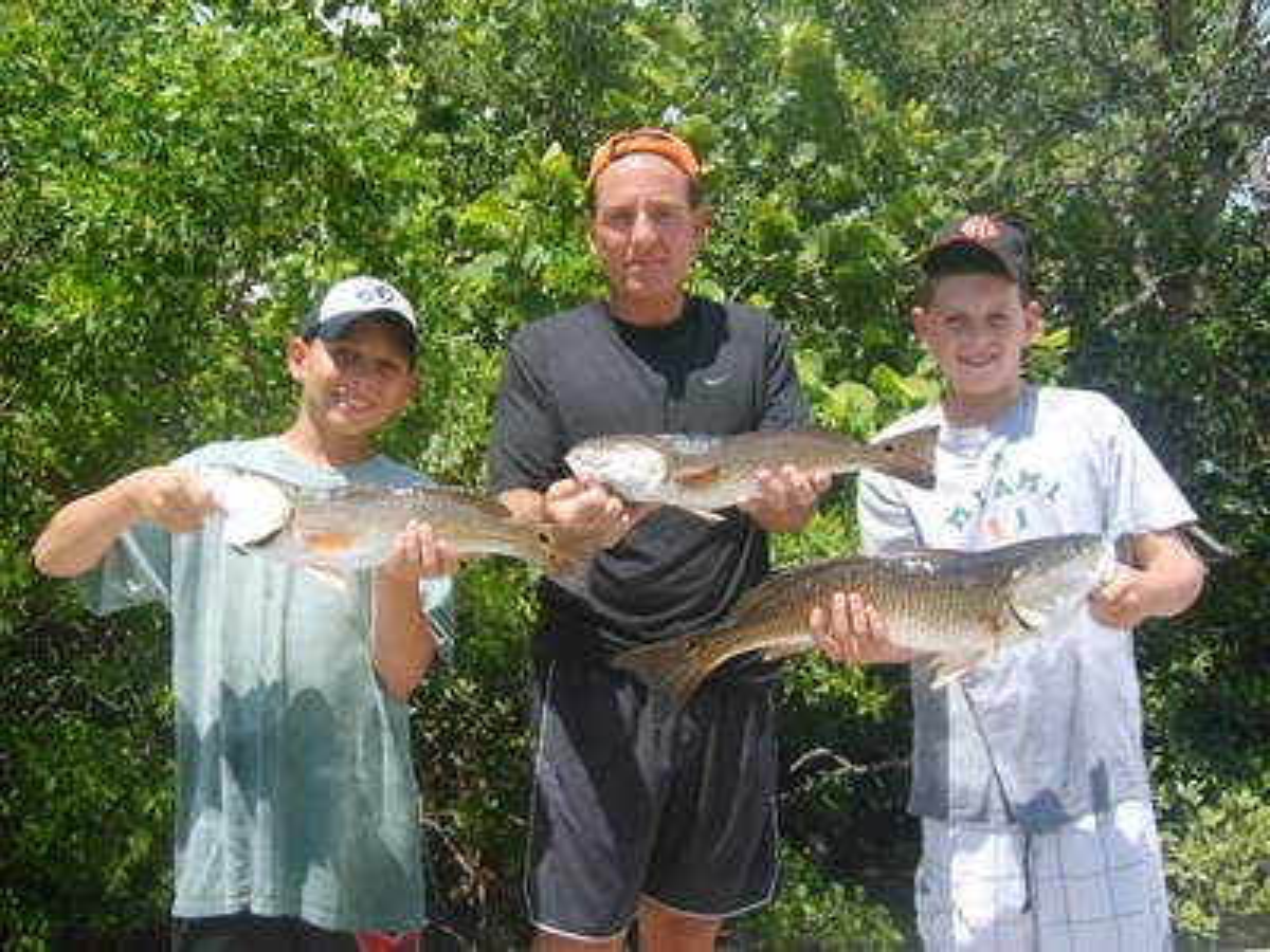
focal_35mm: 35
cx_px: 635
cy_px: 476
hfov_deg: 52.6
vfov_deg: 40.7
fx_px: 1284
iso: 50
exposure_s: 1/500
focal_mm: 5.8
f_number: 2.8
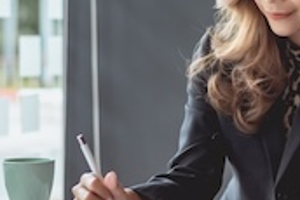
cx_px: 242
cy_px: 59
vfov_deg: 9.5
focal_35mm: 145
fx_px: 1209
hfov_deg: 14.1
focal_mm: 50
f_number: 2.5
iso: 200
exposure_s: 1/500
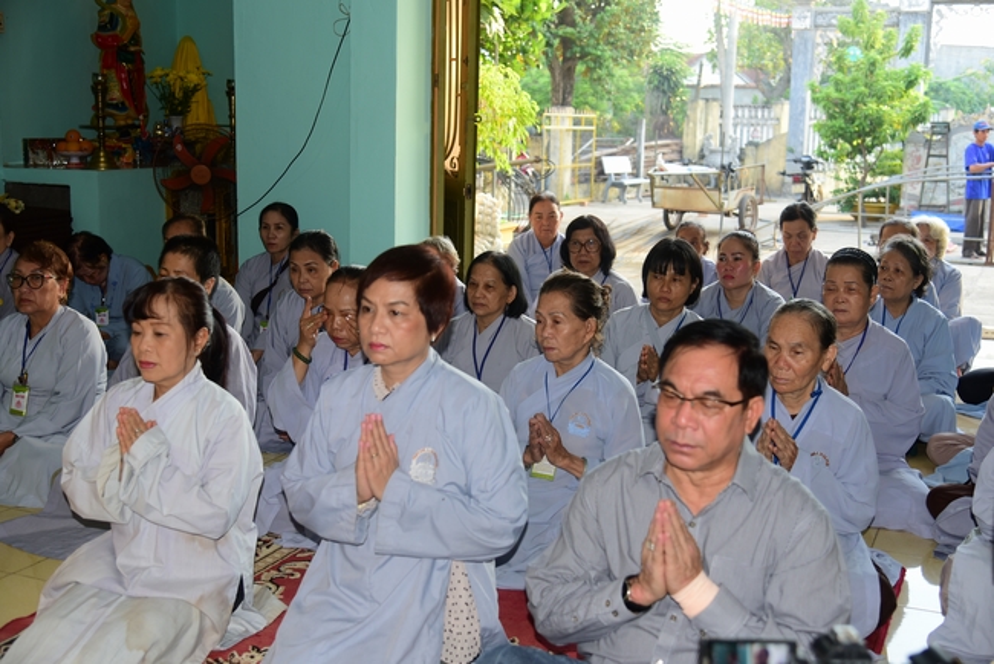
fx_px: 1215
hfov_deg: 44.5
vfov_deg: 30.5
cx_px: 497
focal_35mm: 44
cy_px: 332
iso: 320
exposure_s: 1/60
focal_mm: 44
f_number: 4
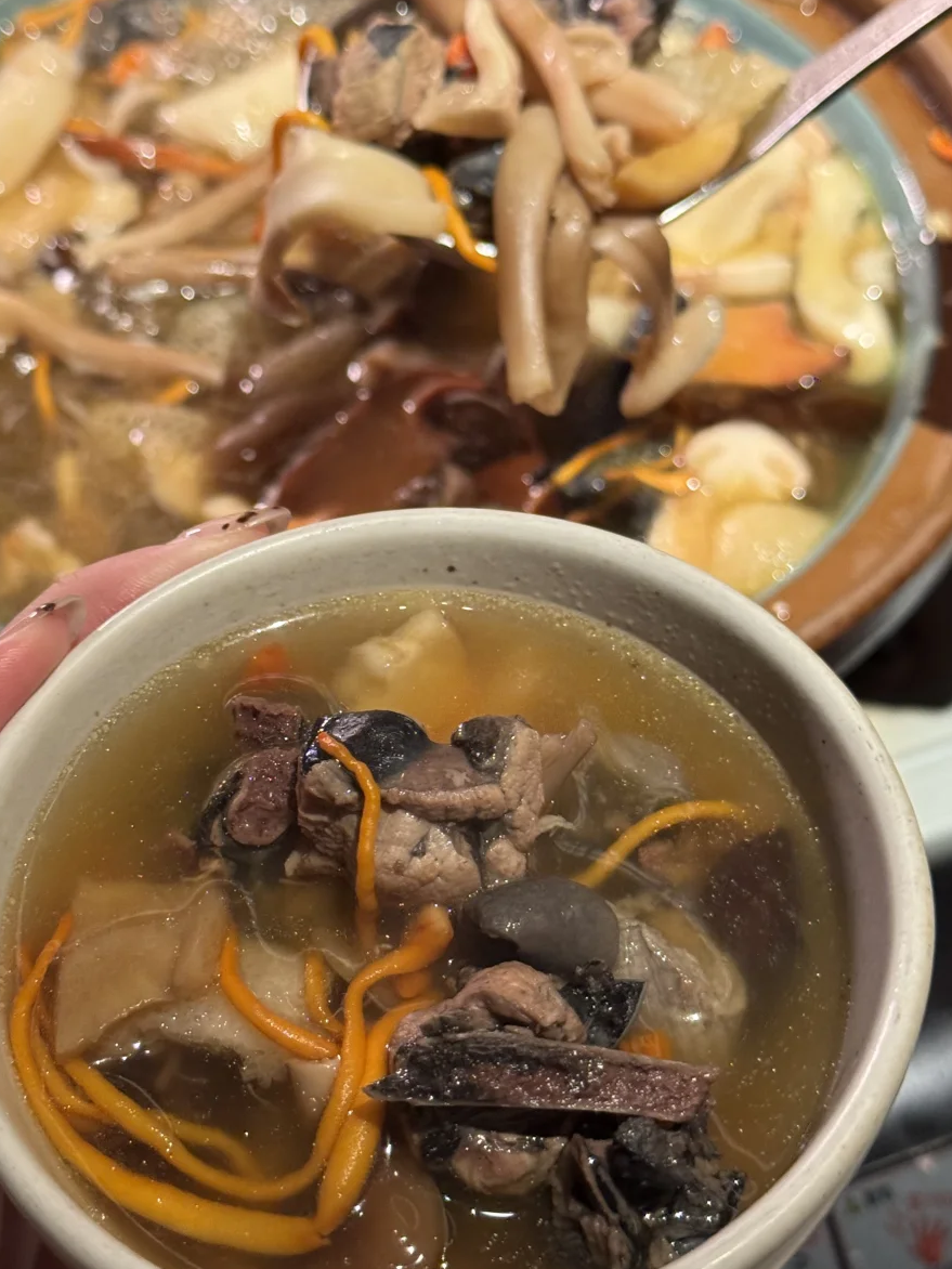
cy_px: 584
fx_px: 2163
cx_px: 387
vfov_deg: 32.7
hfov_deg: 24.8
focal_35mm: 59
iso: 160
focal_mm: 6.76
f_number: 1.78
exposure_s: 1/50
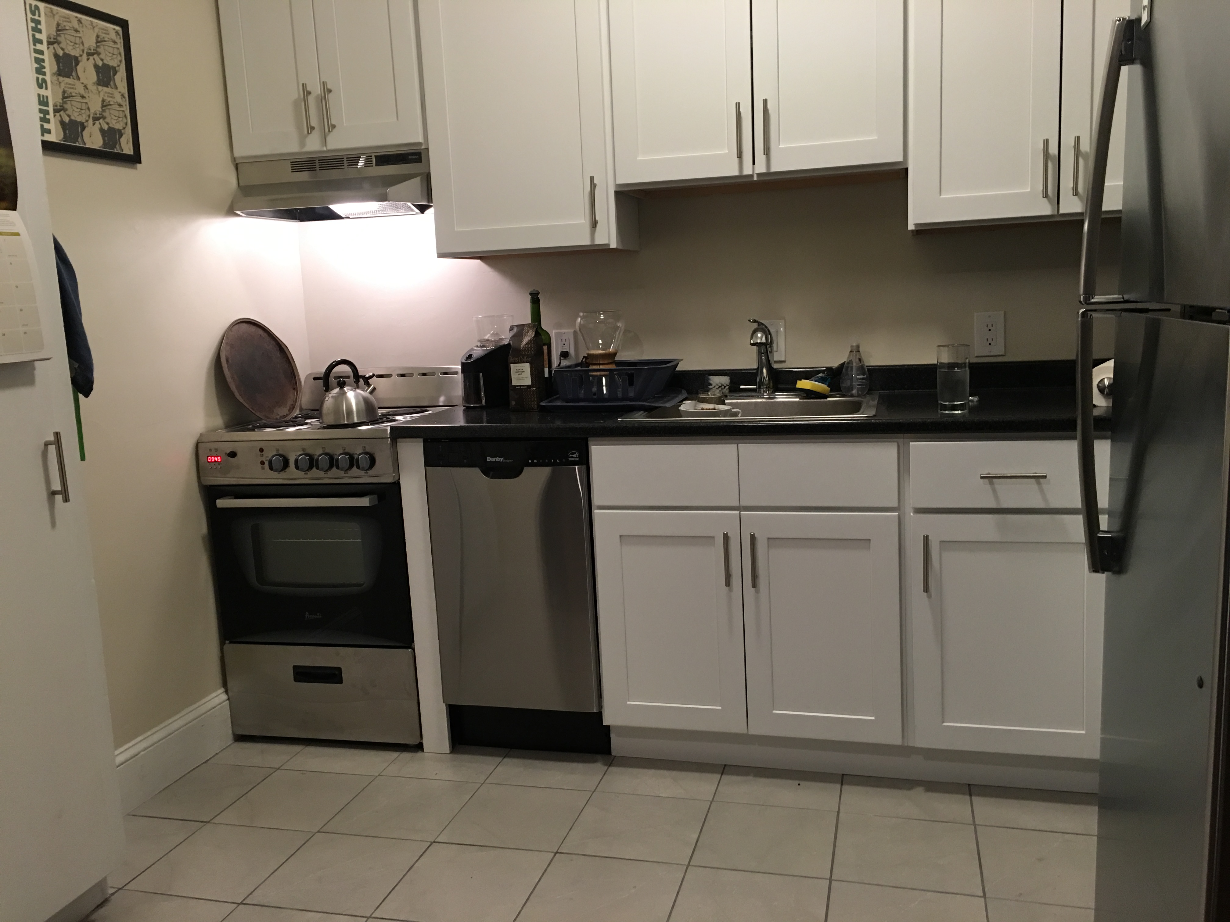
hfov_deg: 61.7
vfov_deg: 48.2
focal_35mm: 29
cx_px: 615
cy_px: 461
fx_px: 1030
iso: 64
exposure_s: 1/15
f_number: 2.2
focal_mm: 4.15
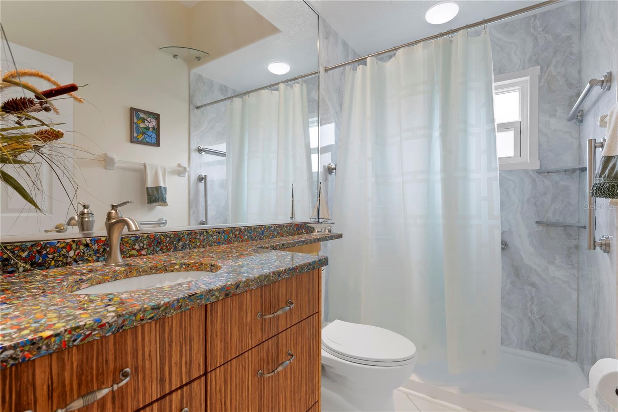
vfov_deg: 68.9
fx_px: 300
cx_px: 309
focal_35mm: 18
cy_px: 206
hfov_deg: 91.6
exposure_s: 1/5
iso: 320
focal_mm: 17.5
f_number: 8
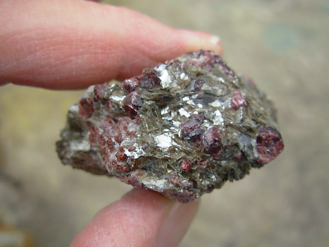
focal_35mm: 38
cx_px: 164
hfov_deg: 49.0
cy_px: 124
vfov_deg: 37.7
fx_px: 361
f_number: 2.9
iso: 50
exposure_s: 1/228
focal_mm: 6.3
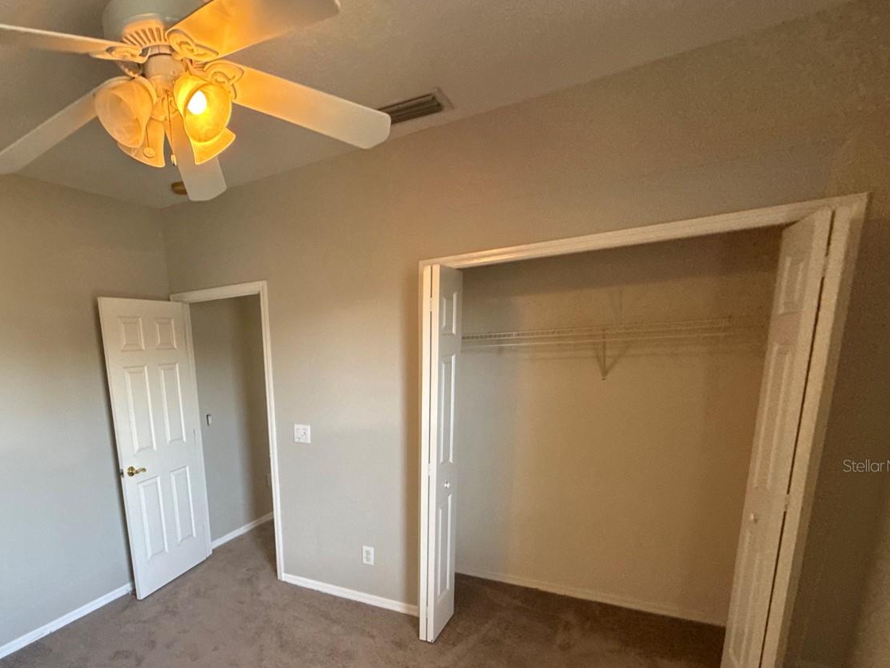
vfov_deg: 63.6
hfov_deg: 78.5
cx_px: 282
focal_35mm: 20
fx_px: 514
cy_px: 465
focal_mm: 2.22
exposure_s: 1/120
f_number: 2.2
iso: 320
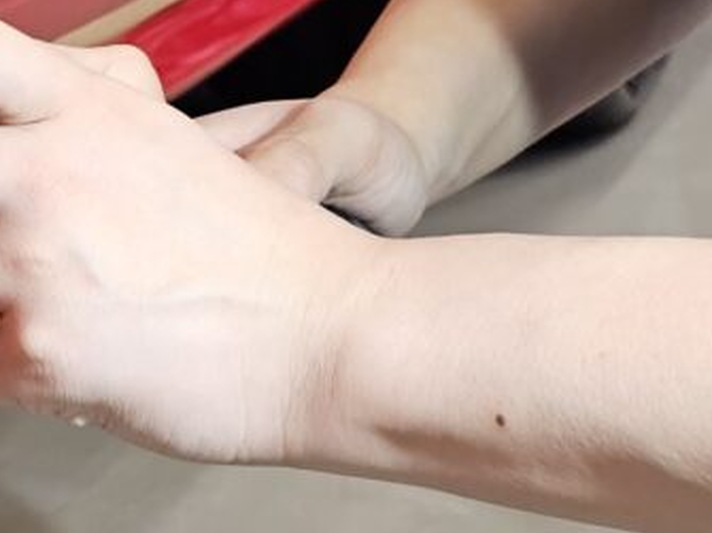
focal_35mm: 132
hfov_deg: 13.0
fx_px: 2714
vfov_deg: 11.2
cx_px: -714
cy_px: 465
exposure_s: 1/65.3
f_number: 1.7
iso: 100
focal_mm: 6.3
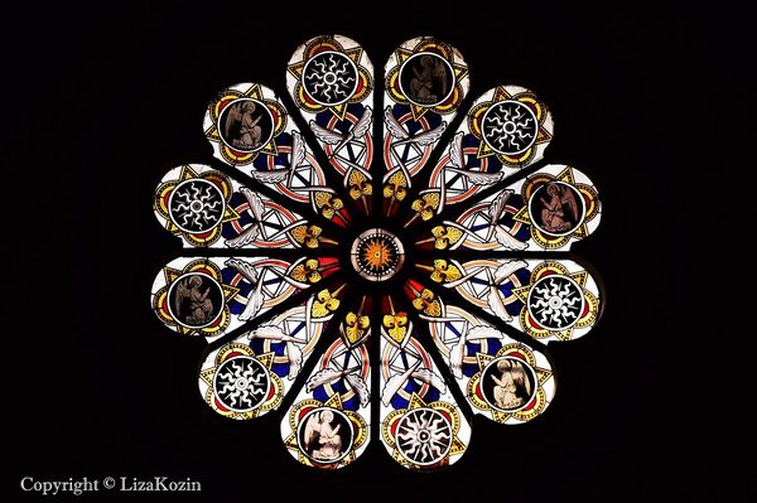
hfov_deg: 6.9
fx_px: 6303
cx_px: 378
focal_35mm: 300
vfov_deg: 4.6
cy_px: 252
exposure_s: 1/200
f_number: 8
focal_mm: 200
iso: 360
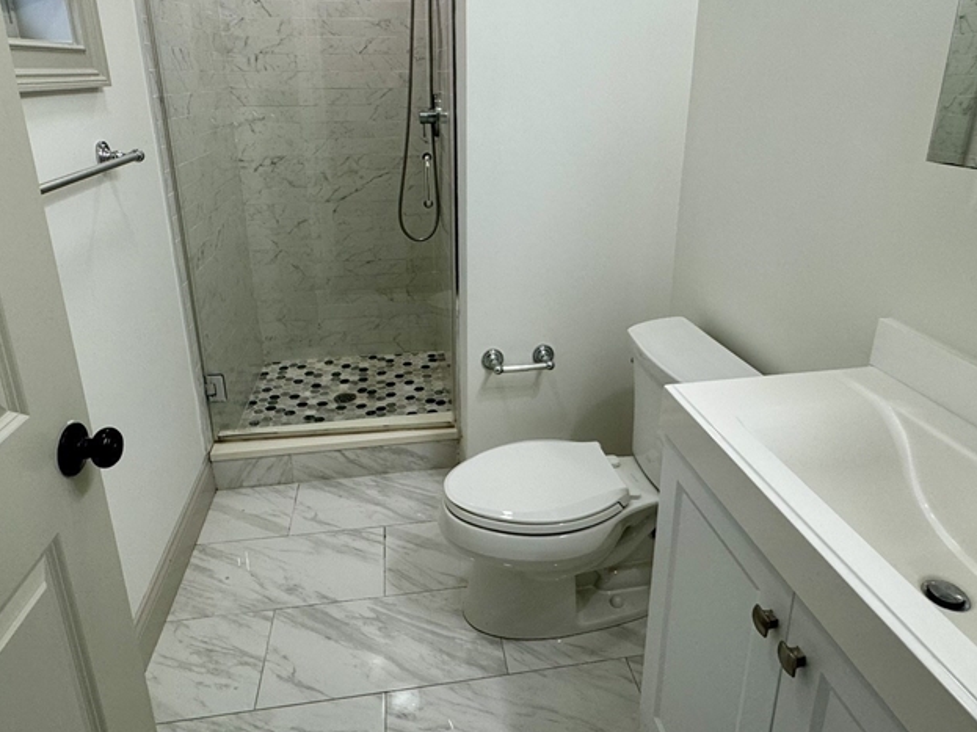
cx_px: 494
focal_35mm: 23
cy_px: 282
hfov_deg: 73.9
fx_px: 649
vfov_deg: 58.2
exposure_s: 1/120
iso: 125
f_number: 2.2
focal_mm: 2.22
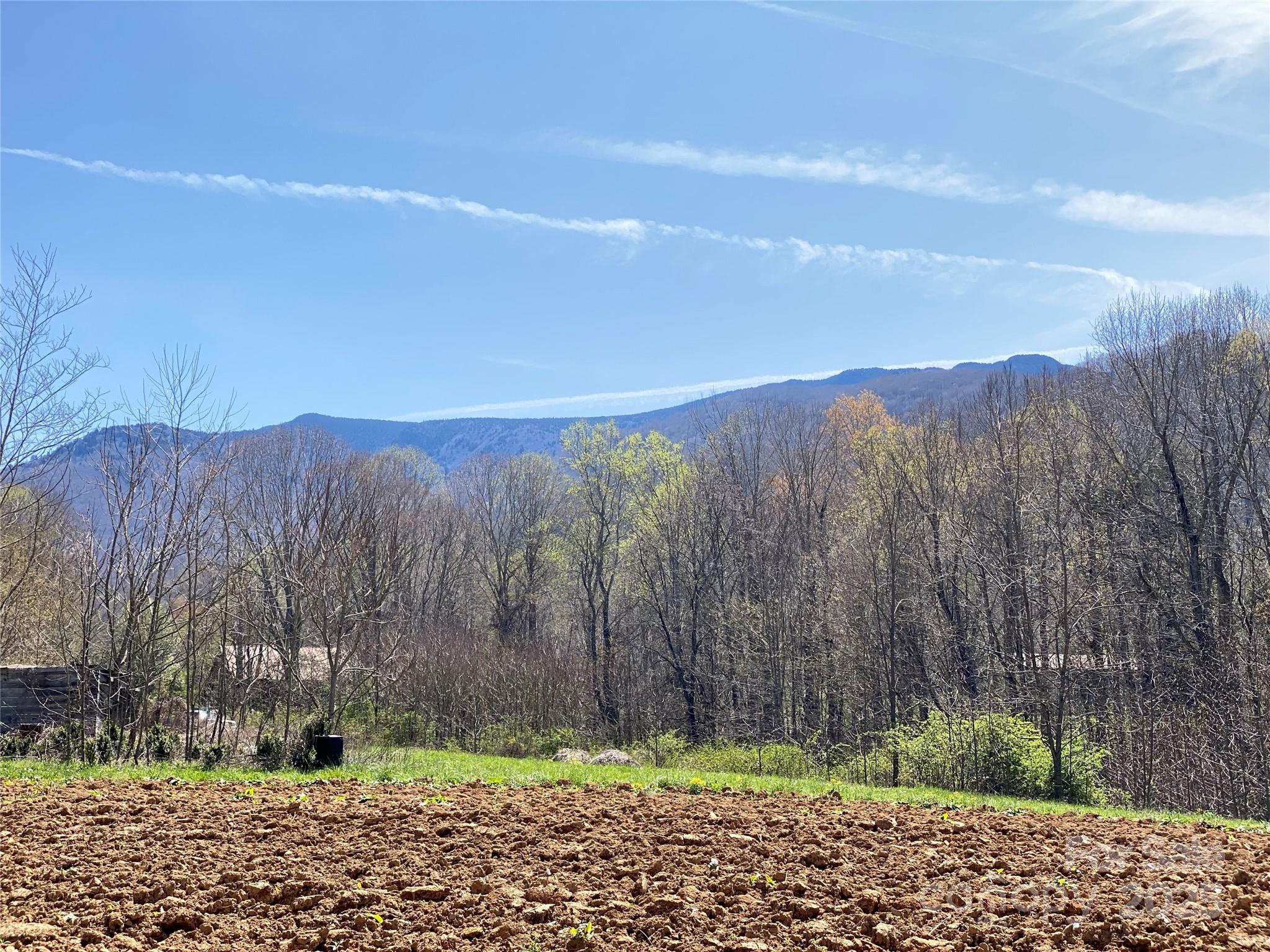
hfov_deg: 36.8
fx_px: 1908
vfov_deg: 28.0
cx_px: 635
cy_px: 476
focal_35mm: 52
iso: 20
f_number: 2
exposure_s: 1/545
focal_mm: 6
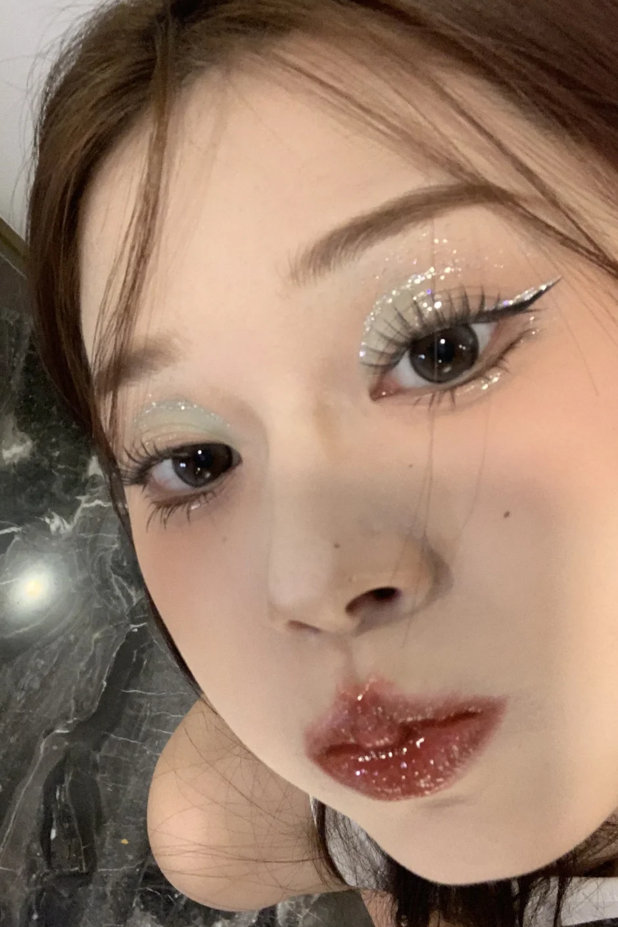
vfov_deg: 55.8
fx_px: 875
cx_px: 302
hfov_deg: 38.9
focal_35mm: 34
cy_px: 466
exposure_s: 1/48
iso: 200
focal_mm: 2.87
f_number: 2.2
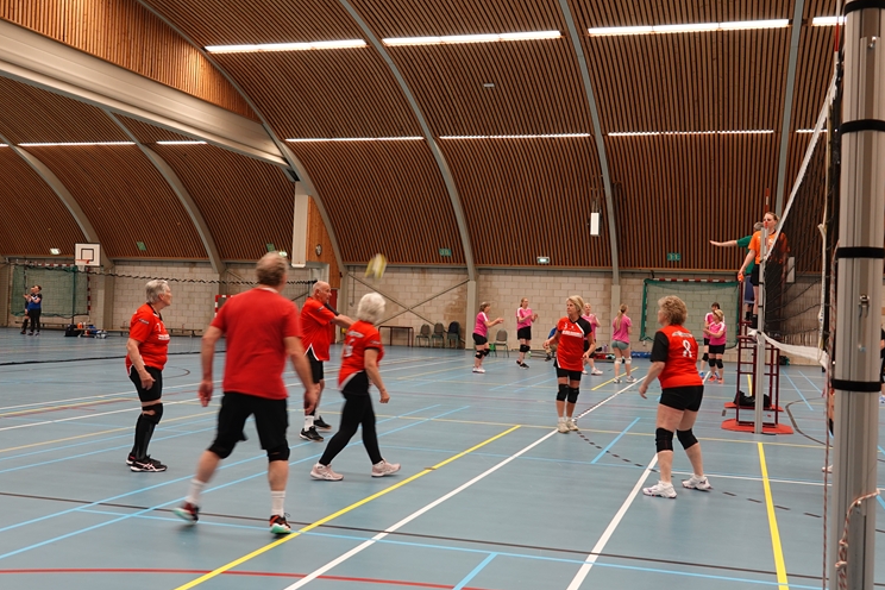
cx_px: 446
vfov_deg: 34.2
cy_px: 297
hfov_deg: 49.6
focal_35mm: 39
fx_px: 959
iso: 200
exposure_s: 1/30
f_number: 2.8
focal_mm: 10.59
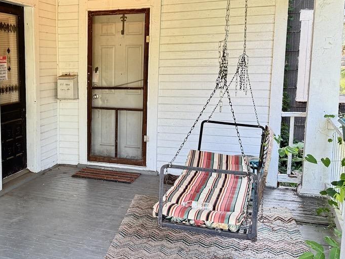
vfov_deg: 32.2
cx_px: 69
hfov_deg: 40.4
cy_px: 118
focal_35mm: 45
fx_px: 448
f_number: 1.78
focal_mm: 6.76
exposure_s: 1/83
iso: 200
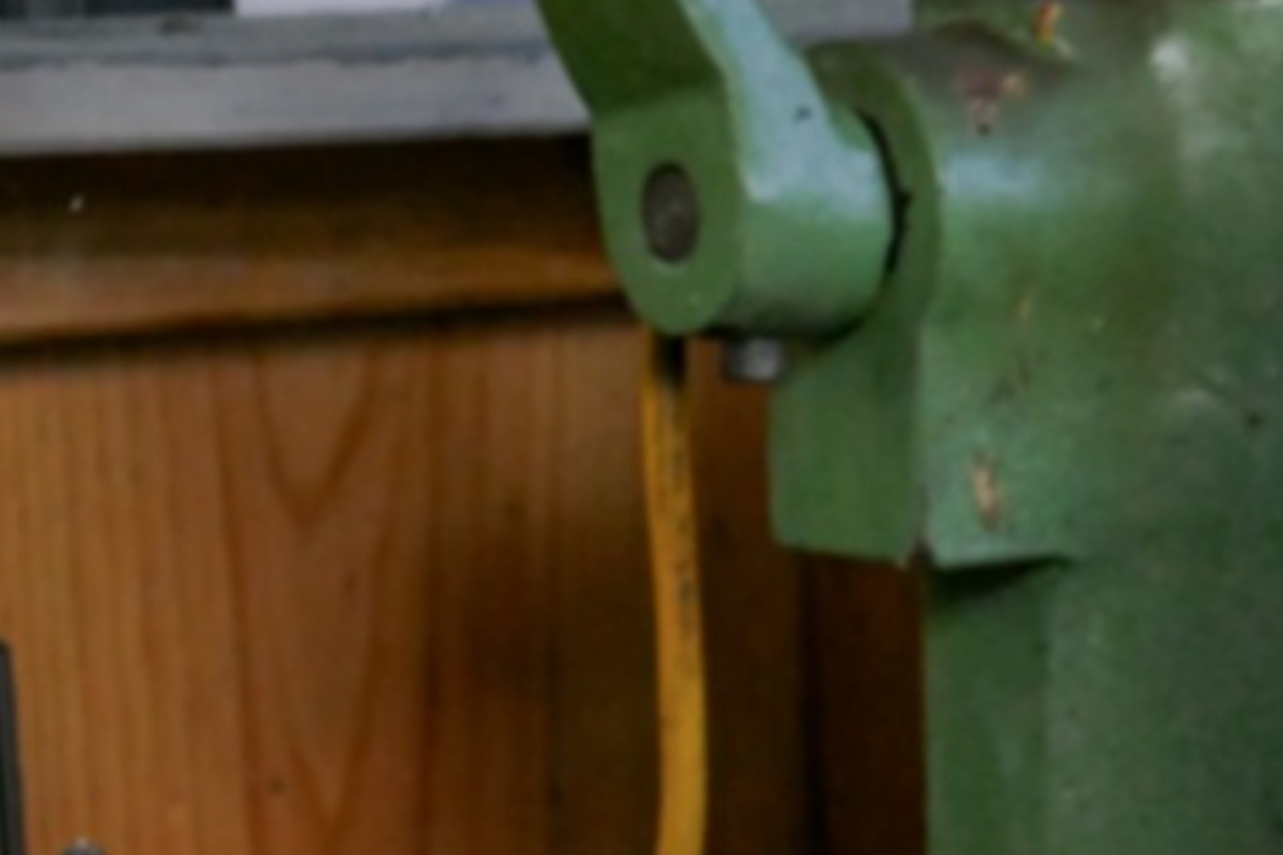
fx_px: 5987
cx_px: 1786
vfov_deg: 8.2
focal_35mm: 168
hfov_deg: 11.8
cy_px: 349
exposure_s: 1/125
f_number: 5
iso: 800
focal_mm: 21.81
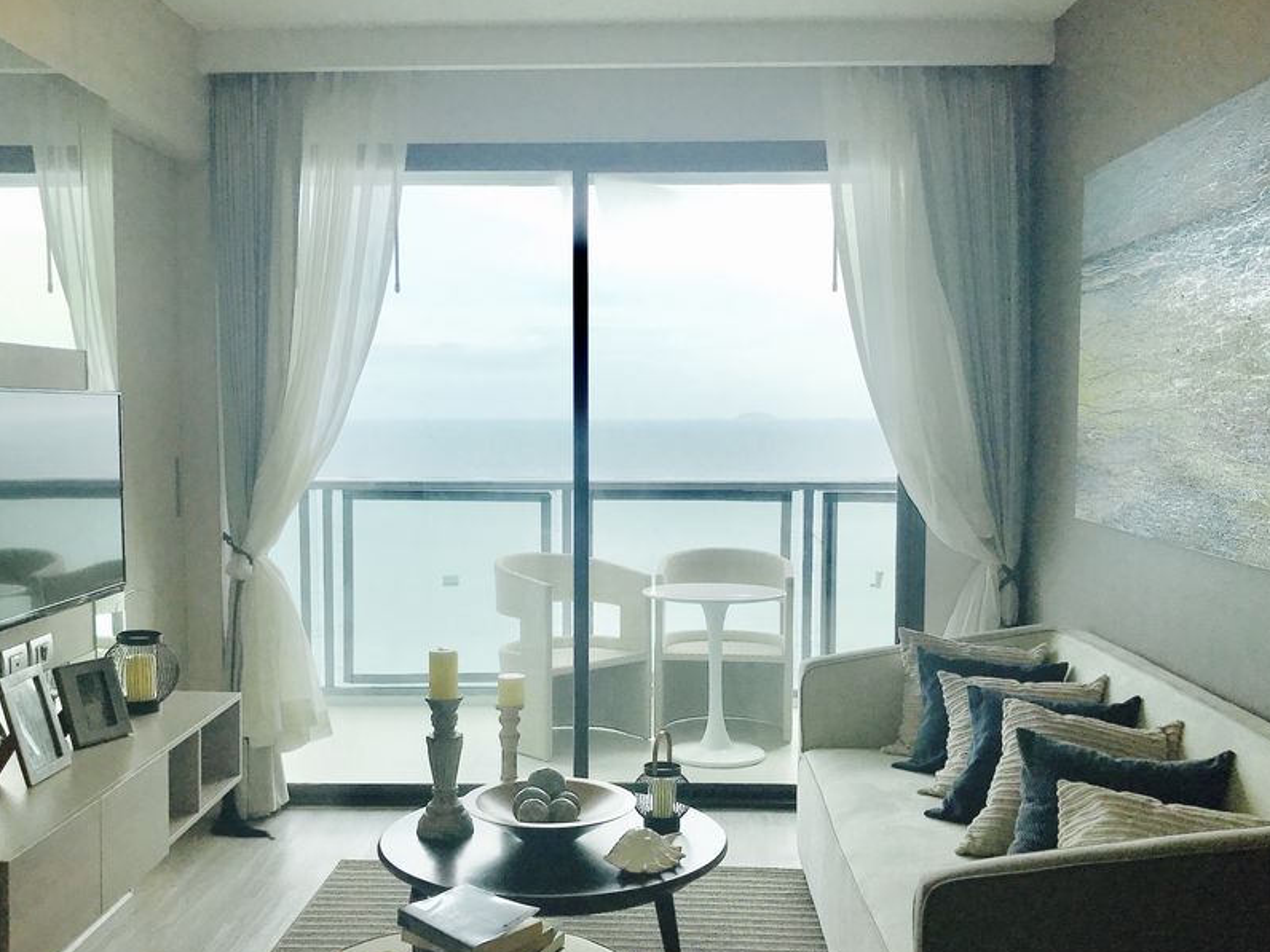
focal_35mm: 36
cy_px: 541
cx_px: 624
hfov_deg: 51.4
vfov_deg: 39.6
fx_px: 1321
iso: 20
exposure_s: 1/1153
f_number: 1.8
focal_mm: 3.99
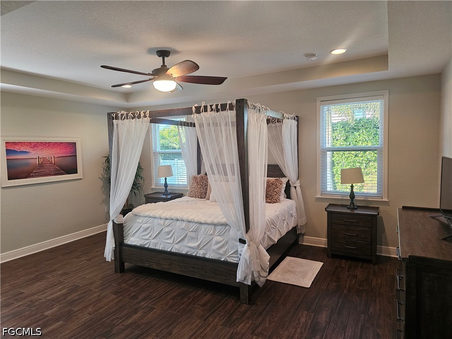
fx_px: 300
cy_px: 170
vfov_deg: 58.9
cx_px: 226
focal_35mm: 23
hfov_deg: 73.9
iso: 400
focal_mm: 6.3
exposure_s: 1/120
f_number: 1.7
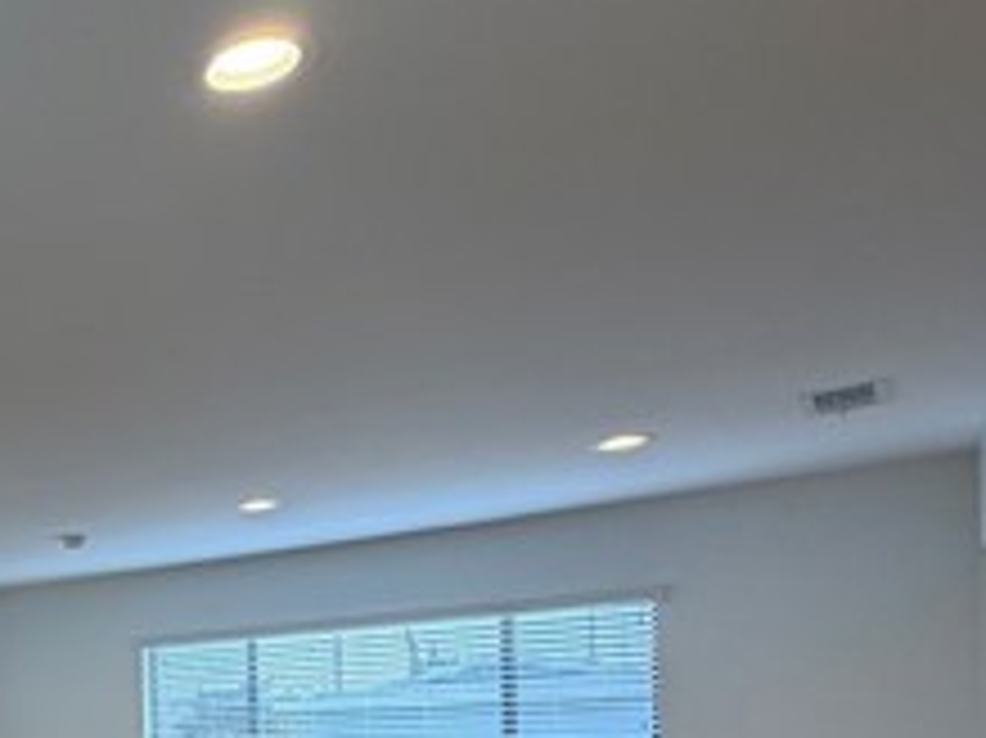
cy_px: 765
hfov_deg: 34.2
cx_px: -266
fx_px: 1167
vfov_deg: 31.9
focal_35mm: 41
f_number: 2.2
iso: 125
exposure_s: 1/120
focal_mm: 2.22
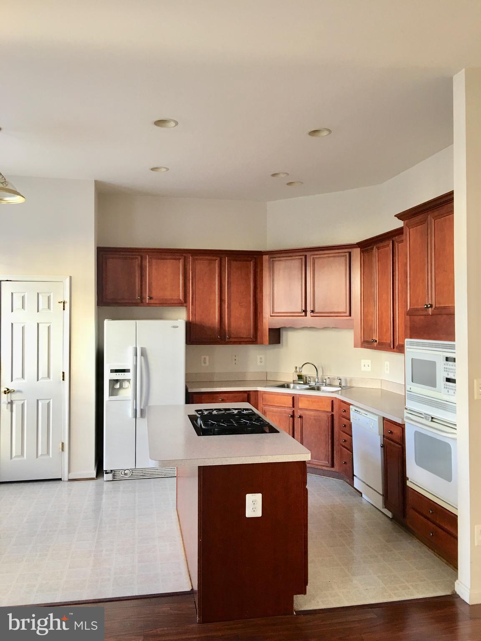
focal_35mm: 29
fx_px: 537
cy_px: 320
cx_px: 240
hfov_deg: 48.2
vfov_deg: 61.7
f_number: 2.2
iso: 32
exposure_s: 1/15
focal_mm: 4.15
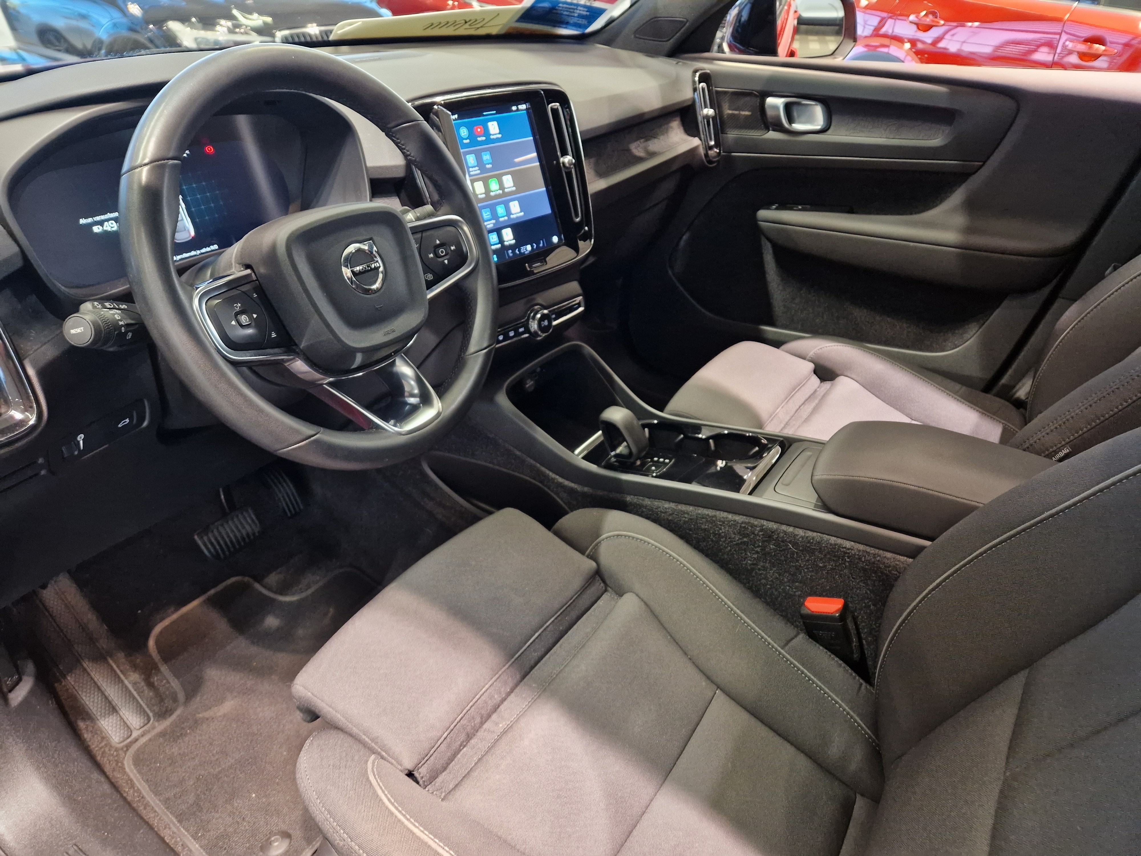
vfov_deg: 58.9
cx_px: 570
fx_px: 758
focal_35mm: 23
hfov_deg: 73.9
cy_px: 428
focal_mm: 5.4
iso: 500
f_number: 1.8
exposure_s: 1/100
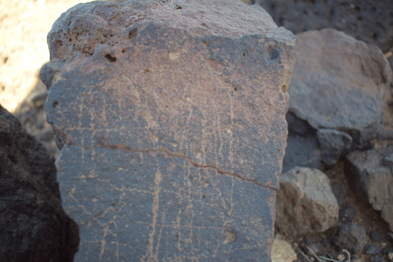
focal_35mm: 38
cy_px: 131
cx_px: 196
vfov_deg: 35.5
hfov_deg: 51.3
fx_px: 409
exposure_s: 1/160
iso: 200
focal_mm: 25
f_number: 4
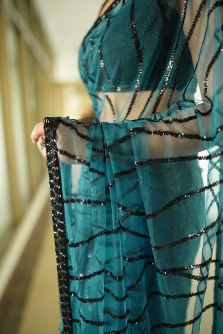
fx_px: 325
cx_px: 112
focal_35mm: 35
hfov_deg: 37.9
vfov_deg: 54.4
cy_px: 167
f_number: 1.4
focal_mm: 35
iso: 320
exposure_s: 1/250
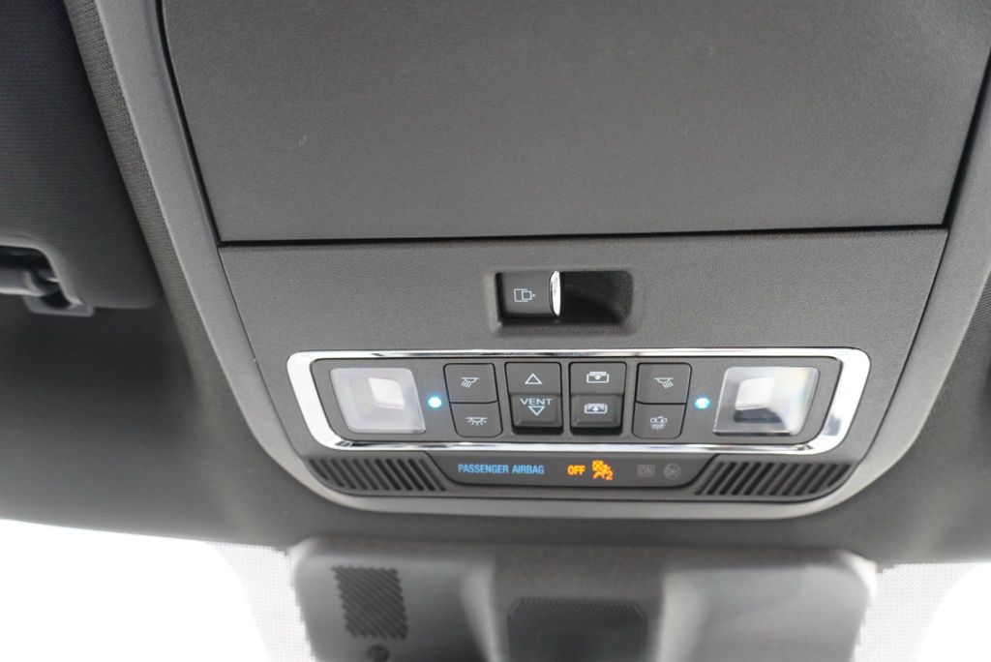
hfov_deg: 73.7
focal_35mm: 24
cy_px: 331
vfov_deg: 53.2
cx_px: 496
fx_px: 661
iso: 800
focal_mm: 16
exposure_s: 1/60
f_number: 4
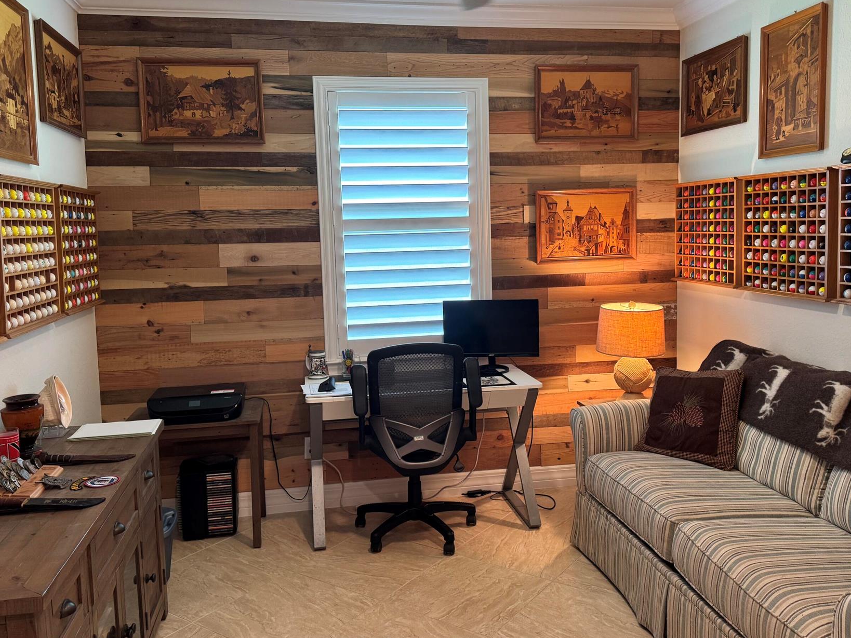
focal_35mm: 30
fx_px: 738
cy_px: 286
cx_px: 441
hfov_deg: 59.9
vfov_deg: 46.7
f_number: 1.78
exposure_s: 1/60
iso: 250
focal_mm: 6.76
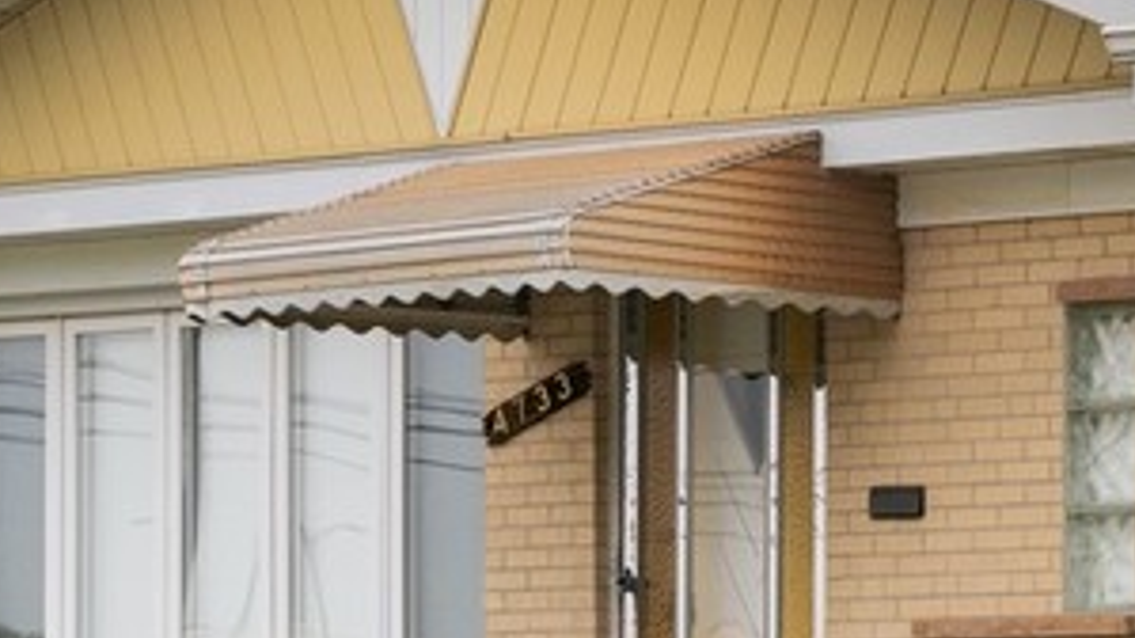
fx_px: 5626
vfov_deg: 6.4
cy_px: 881
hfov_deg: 10.3
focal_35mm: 187
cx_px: 2528
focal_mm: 33
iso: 320
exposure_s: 1/500
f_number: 7.1
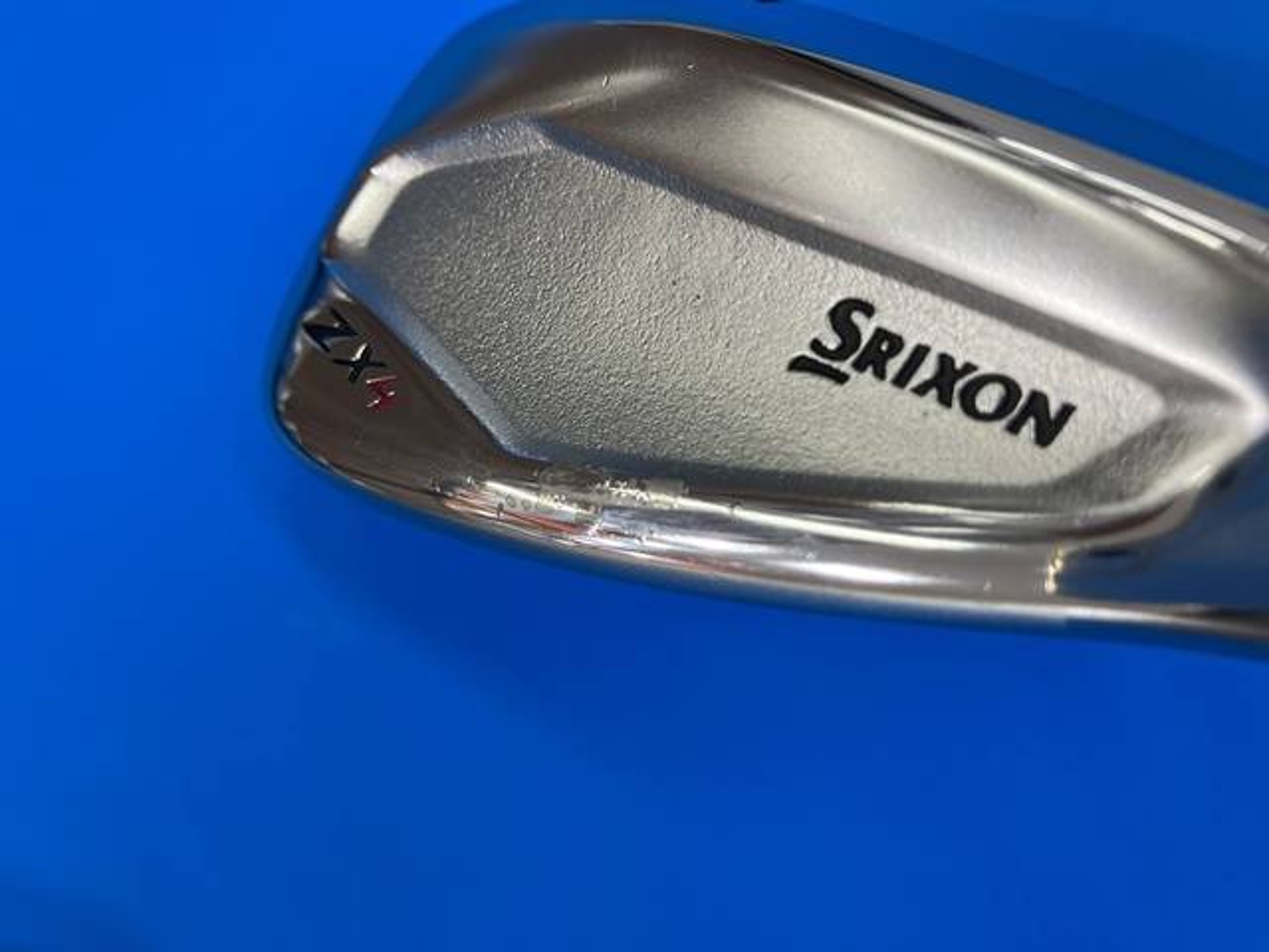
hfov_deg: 63.4
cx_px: 634
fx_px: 1026
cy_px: 476
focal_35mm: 28
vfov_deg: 49.7
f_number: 1.8
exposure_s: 1/100
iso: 64
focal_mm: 3.99
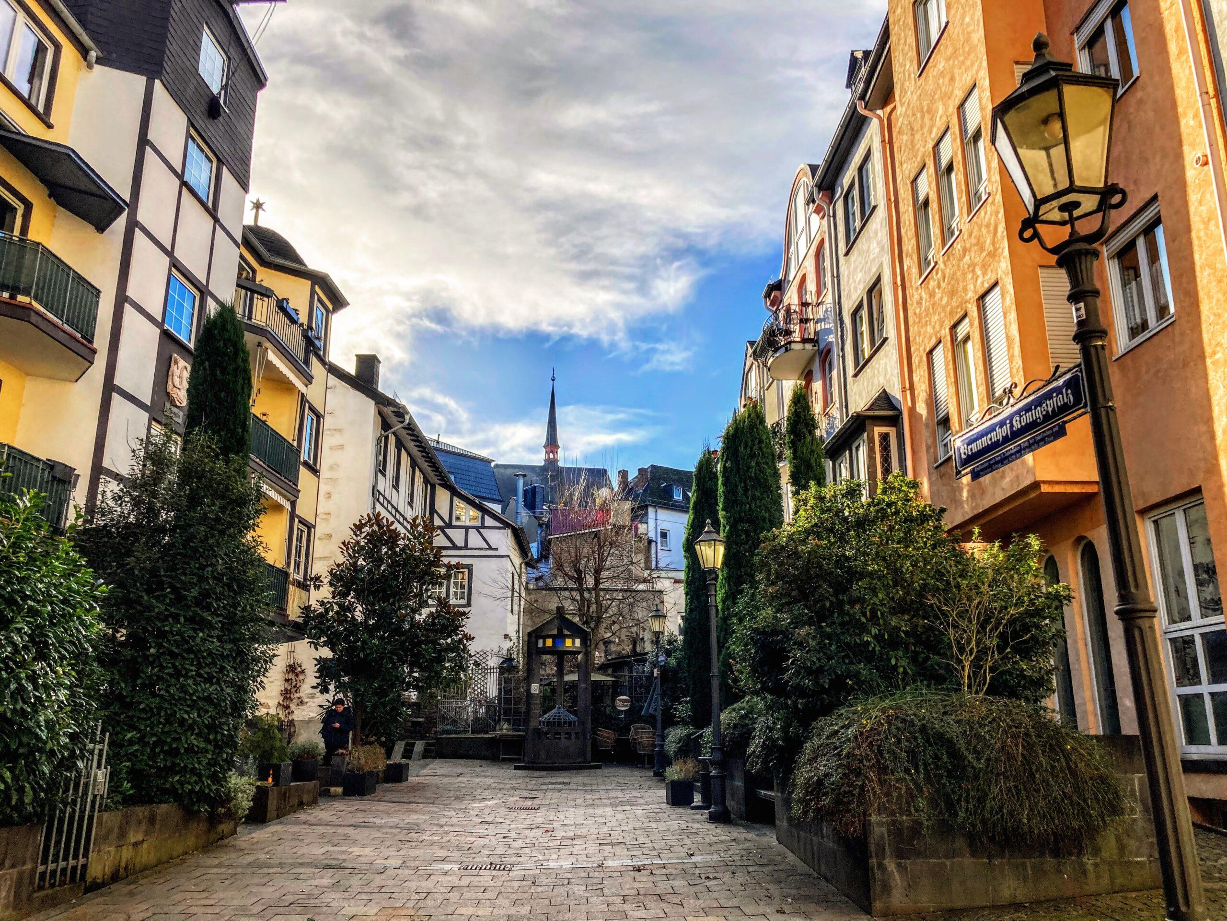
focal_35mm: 28
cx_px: 614
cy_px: 460
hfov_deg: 63.4
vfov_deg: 49.7
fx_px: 992
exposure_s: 1/1517
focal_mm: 3.99
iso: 20
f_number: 1.8
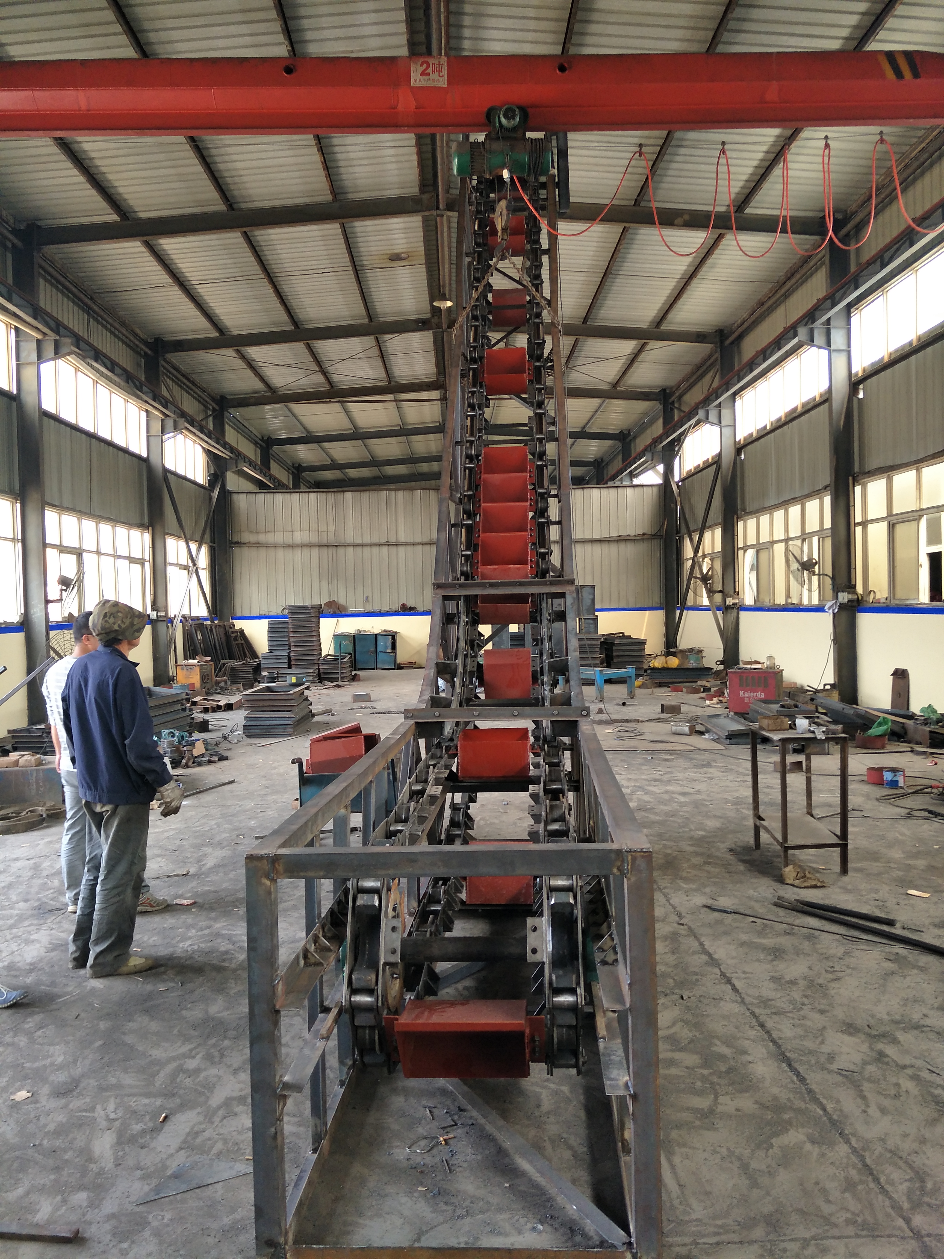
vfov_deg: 76.4
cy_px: 630
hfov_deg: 61.1
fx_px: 800
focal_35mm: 22
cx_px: 472
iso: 106
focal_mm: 3.79
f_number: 2
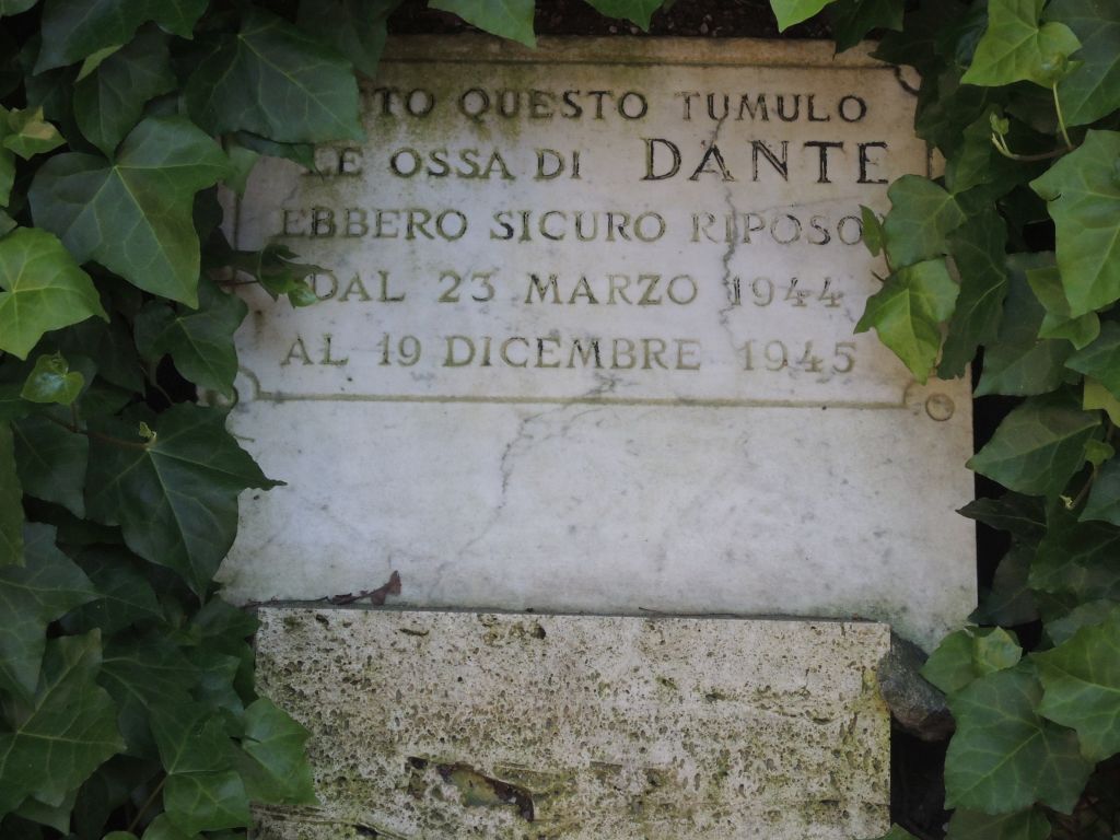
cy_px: 420
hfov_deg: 19.6
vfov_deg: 14.8
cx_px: 560
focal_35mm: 100
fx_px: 3235
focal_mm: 17.9
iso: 400
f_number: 5.5
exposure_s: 1/100
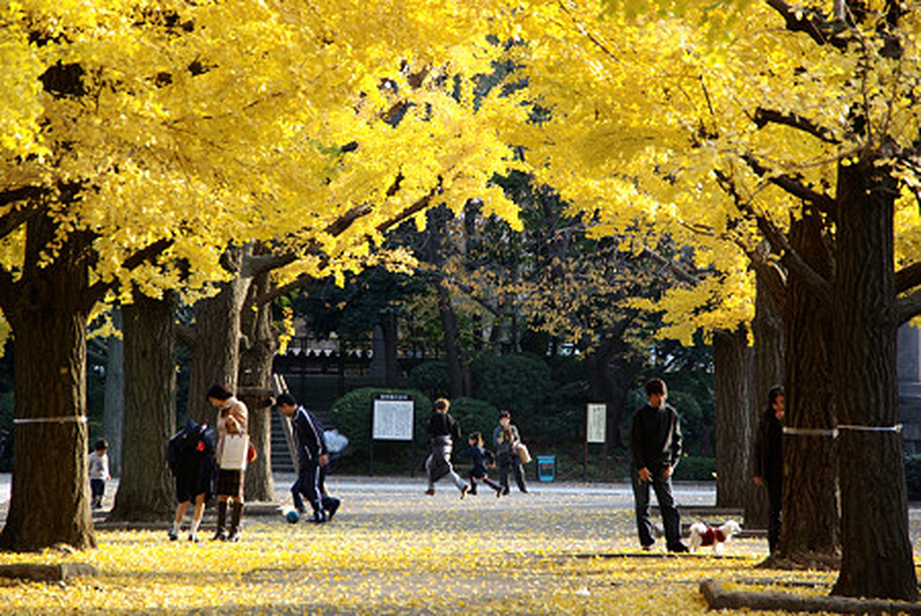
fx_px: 4993
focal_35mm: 195
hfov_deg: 10.5
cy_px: 308
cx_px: 460
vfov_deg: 7.1
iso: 560
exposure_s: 1/250
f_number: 6.7
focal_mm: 130
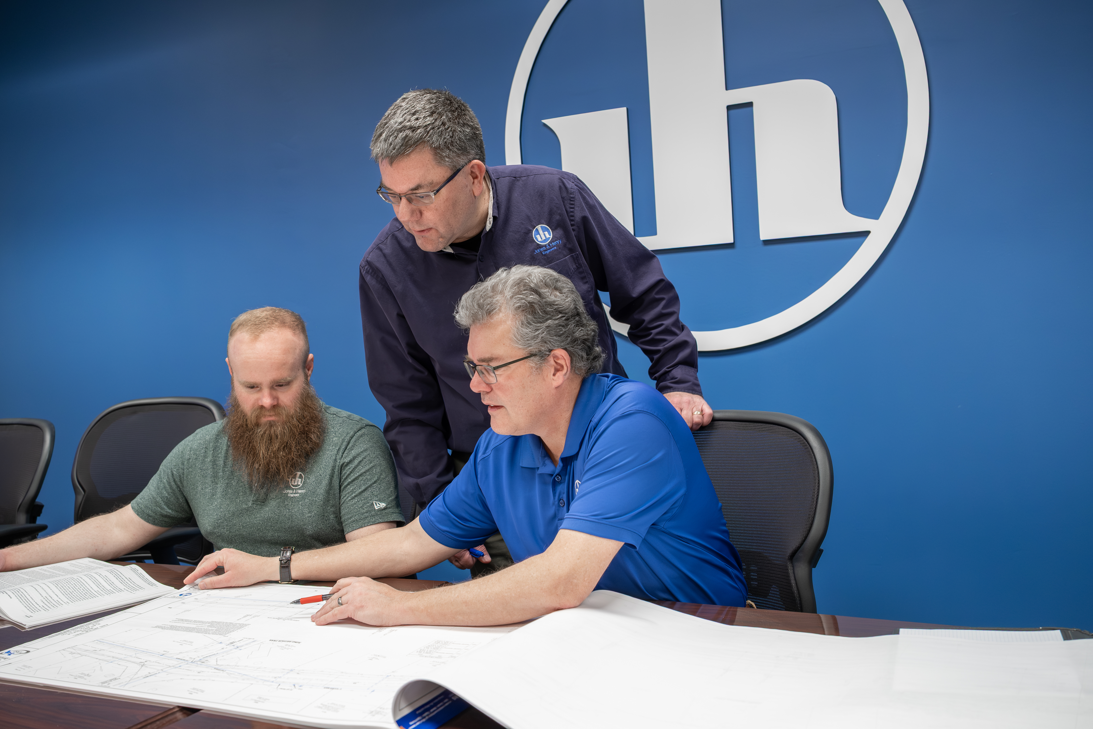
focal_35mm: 35
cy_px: 364
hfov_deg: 54.4
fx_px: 1063
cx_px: 546
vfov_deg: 37.9
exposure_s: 1/125
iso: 1000
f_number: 2.8
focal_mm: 23
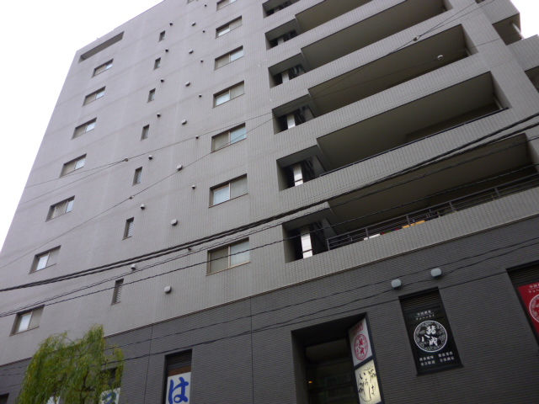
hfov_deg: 63.4
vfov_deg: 49.7
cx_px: 270
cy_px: 202
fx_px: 436
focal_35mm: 28
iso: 100
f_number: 3.1
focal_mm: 5
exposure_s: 1/100
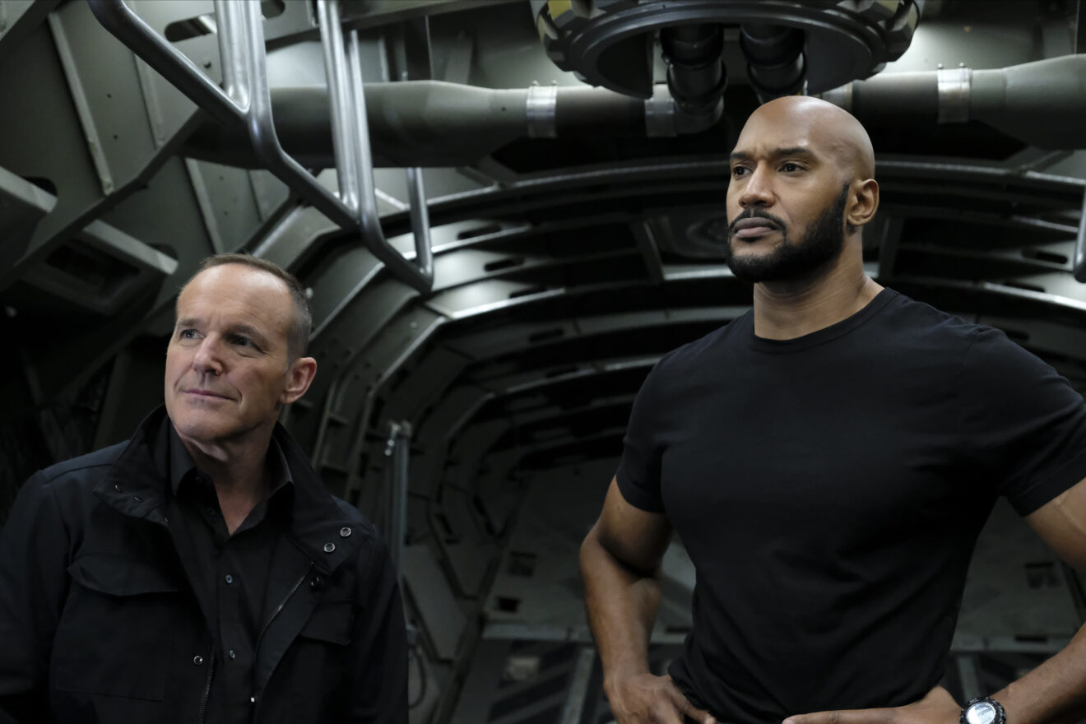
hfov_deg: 39.6
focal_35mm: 50
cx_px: 543
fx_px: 1508
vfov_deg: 27.0
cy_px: 362
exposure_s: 1/125
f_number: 3.6
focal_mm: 33.2
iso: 8000
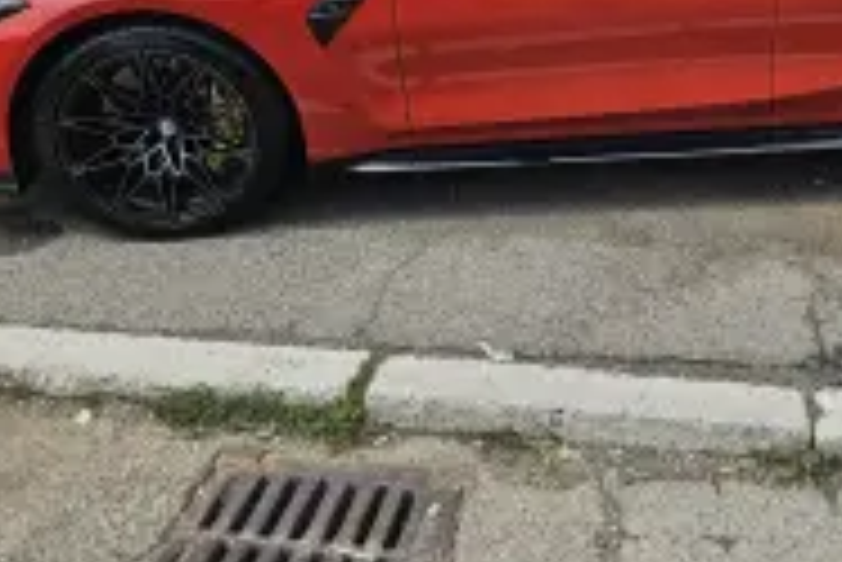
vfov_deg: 27.4
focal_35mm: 46
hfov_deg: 41.6
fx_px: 1077
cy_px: -18
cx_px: 621
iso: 32
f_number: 1.8
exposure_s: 1/2000
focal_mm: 5.4
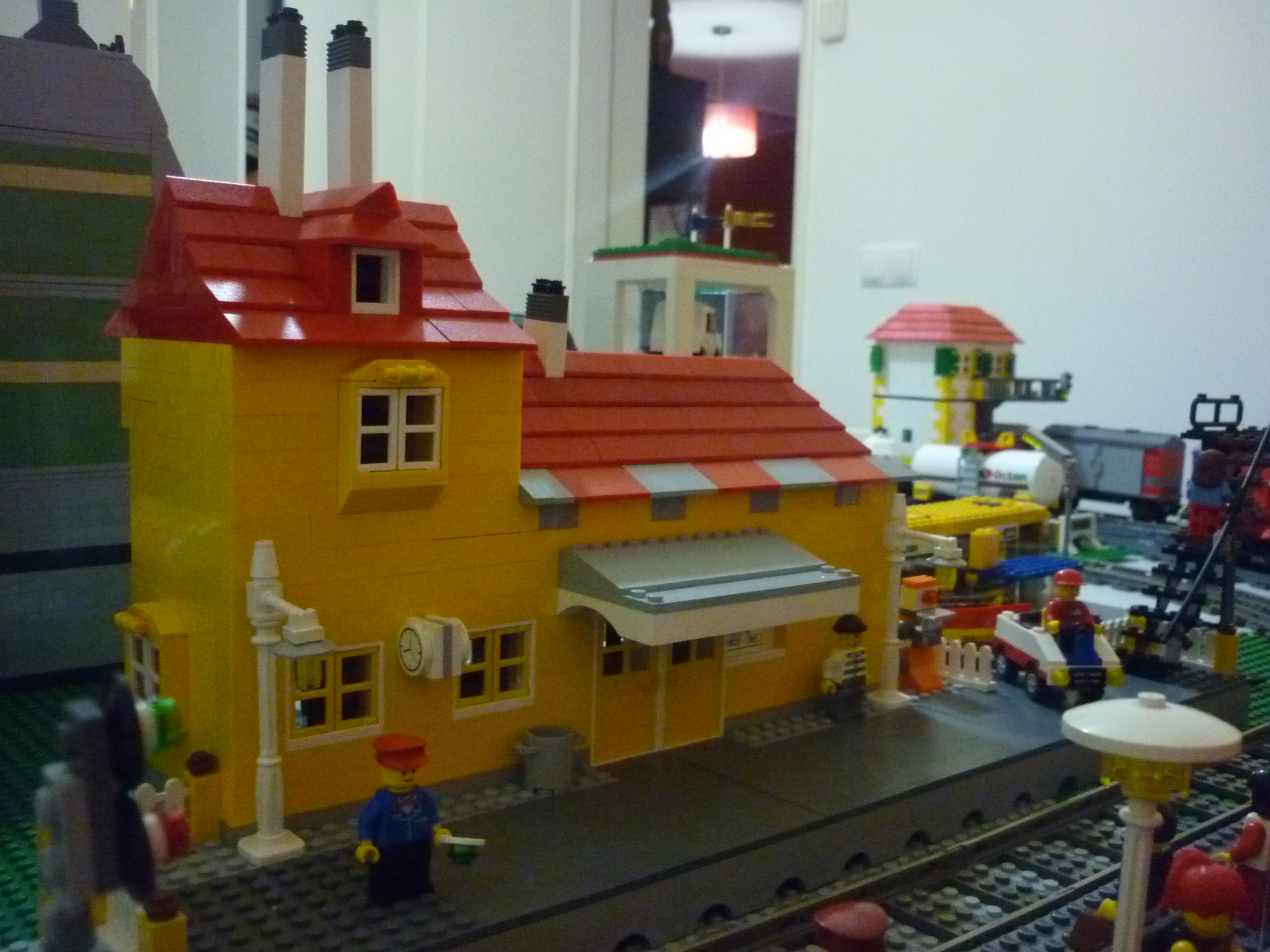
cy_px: 476
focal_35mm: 33
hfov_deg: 55.4
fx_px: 1211
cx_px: 635
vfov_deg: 42.9
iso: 800
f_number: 2.8
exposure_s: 1/15
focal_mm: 5.5
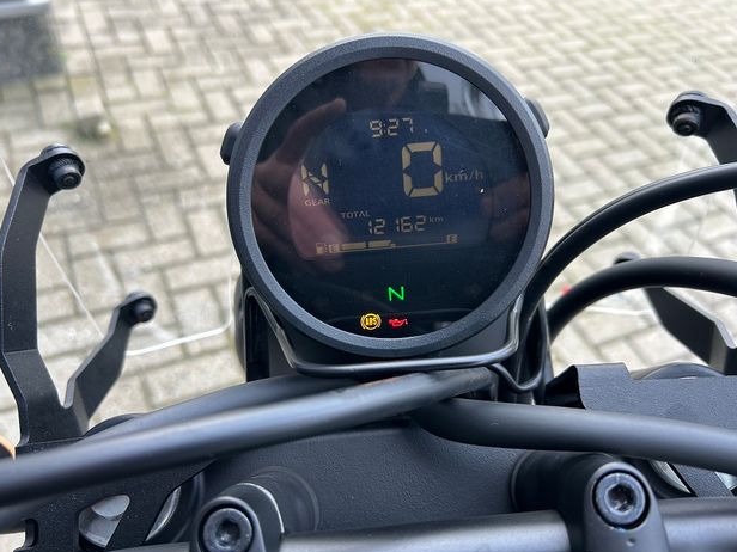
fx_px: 575
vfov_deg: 51.4
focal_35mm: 27
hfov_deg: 65.3
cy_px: 282
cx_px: 373
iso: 64
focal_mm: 5.7
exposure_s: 1/121
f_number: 1.5
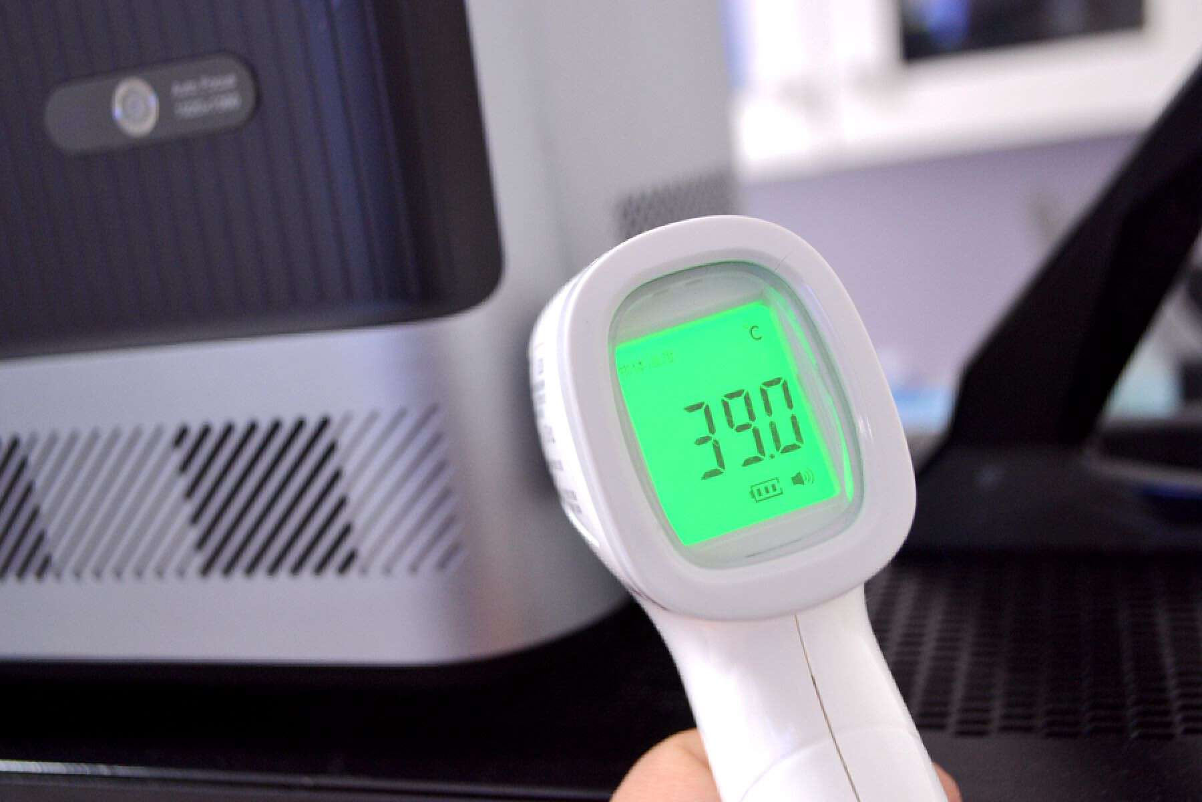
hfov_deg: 49.6
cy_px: 401
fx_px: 1302
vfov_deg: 34.2
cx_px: 601
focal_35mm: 39
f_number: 4.2
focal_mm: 26
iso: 450
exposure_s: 1/15
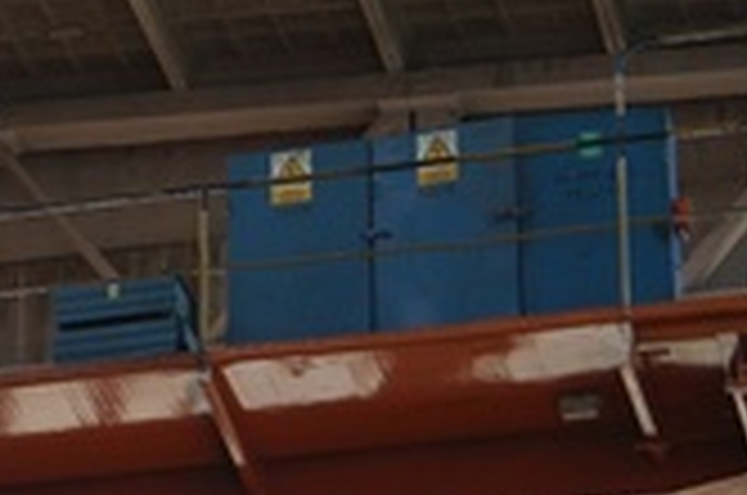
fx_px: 4456
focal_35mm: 215
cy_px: 558
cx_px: -238
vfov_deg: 6.3
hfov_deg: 9.4
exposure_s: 1/60
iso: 160
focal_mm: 33
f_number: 5
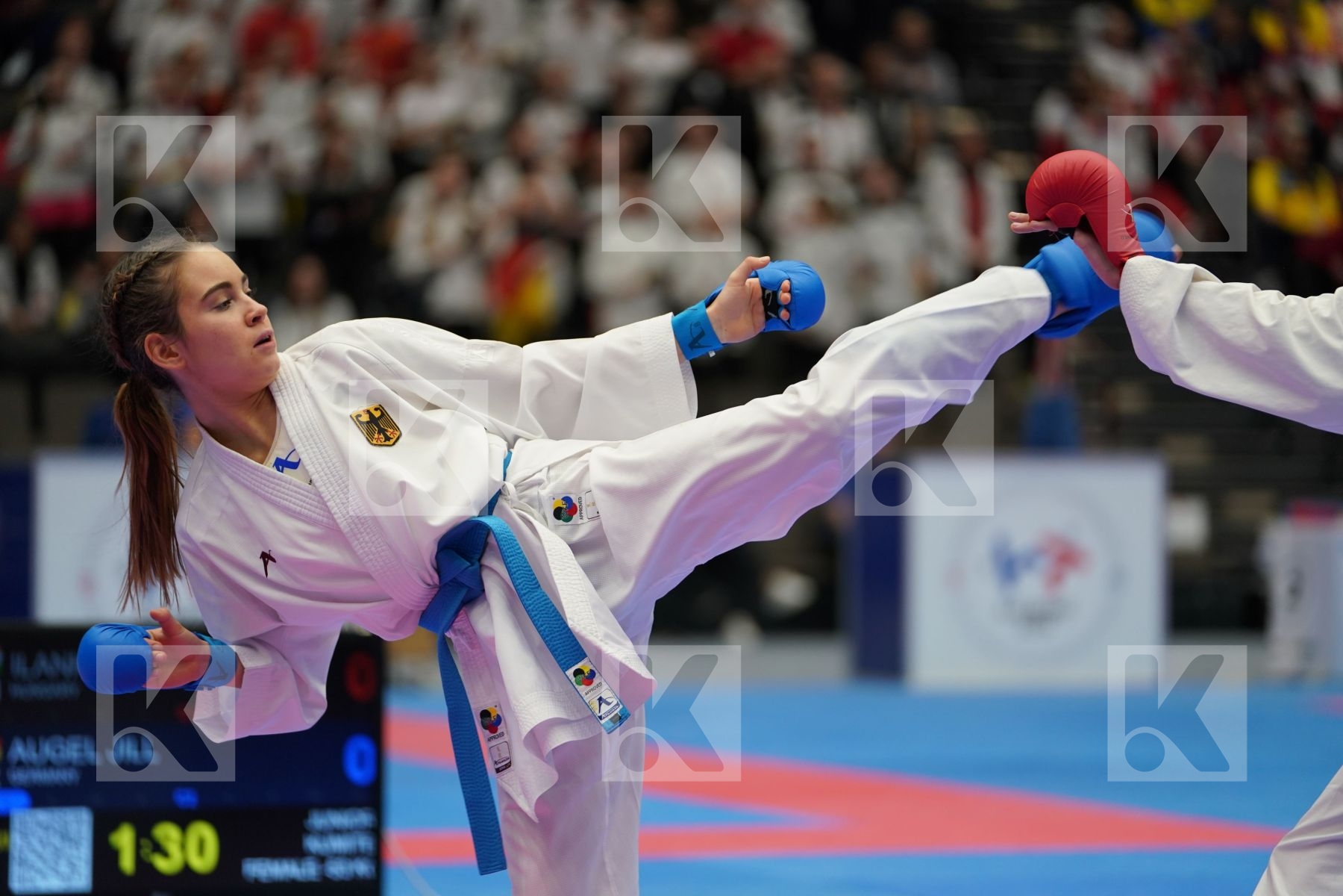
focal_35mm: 162
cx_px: 672
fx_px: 6043
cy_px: 448
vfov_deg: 8.5
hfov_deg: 12.7
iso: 1000
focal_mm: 162
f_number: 2.8
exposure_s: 1/500
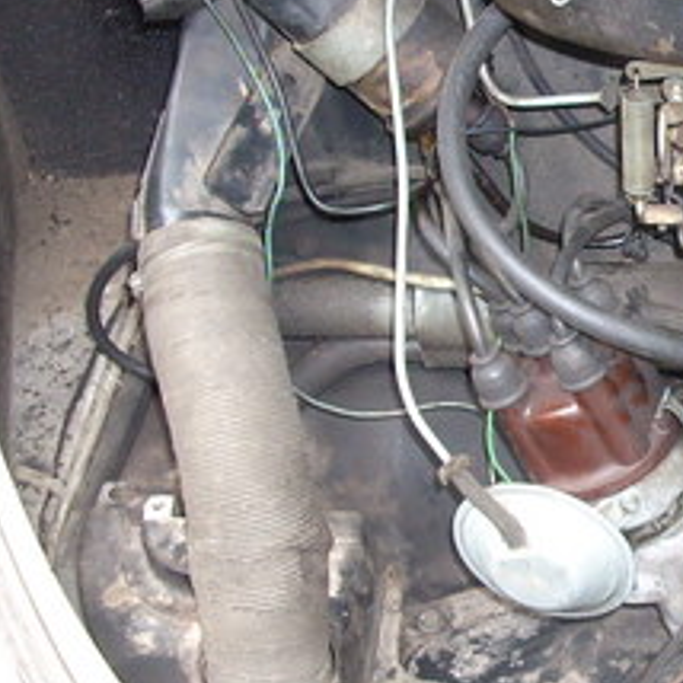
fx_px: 1875
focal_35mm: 84
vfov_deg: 20.6
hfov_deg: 19.6
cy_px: 300
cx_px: 792
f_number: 2.8
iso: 200
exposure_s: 1/60
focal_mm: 6.2
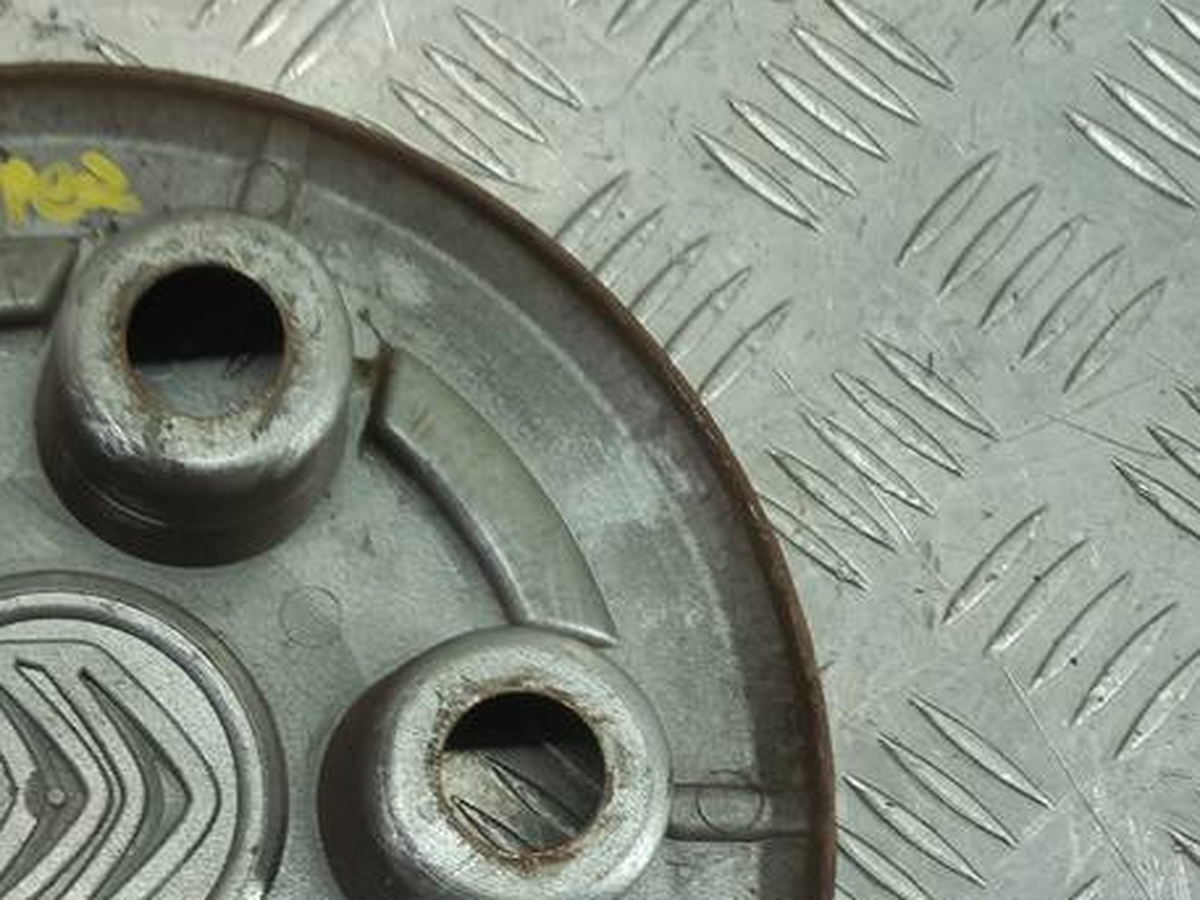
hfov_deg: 32.2
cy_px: 834
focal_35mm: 56
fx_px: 1942
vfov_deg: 25.2
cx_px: 58
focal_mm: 4.6
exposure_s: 1/50
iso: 50
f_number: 1.8
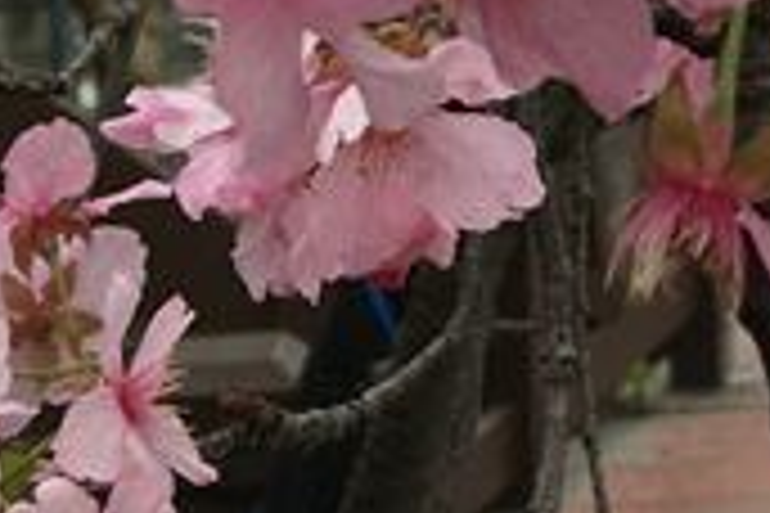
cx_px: 1274
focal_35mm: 141
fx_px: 3016
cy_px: -612
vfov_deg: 9.0
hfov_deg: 13.4
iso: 25
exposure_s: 1/396
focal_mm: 4.15
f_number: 2.2
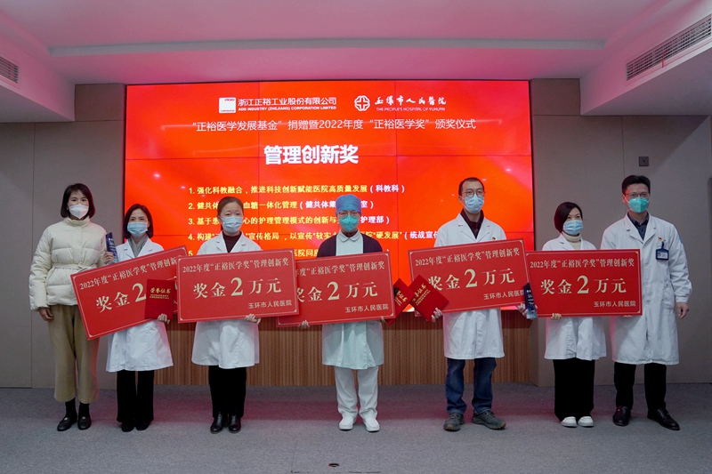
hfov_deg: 69.4
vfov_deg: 49.5
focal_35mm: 26
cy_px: 237
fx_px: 514
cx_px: 356
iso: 1600
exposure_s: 1/160
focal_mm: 26
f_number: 4
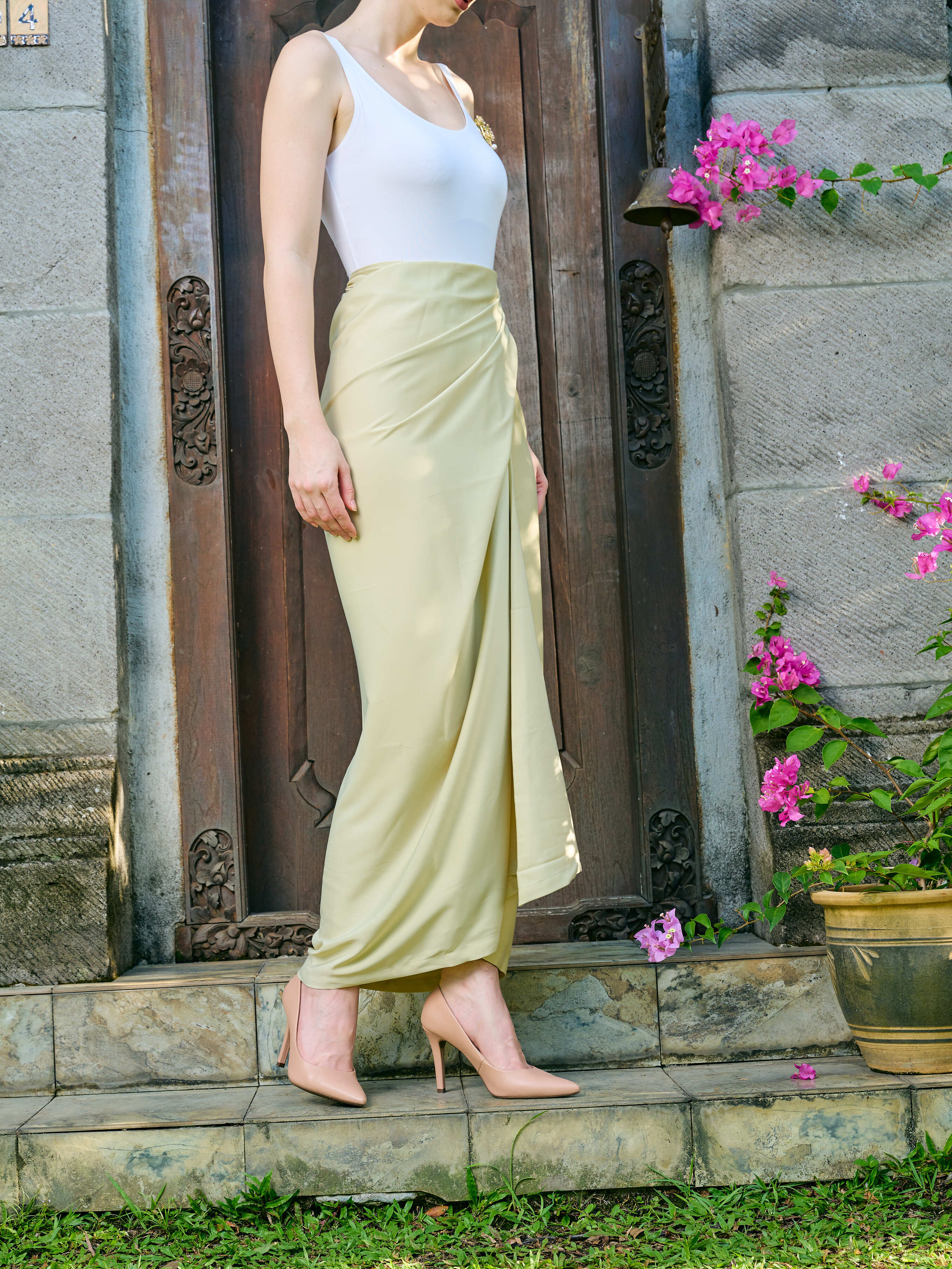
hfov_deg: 24.8
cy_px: 695
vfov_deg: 32.7
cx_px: 476
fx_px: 2164
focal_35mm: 59
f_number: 5.6
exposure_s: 1/160
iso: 160
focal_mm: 54
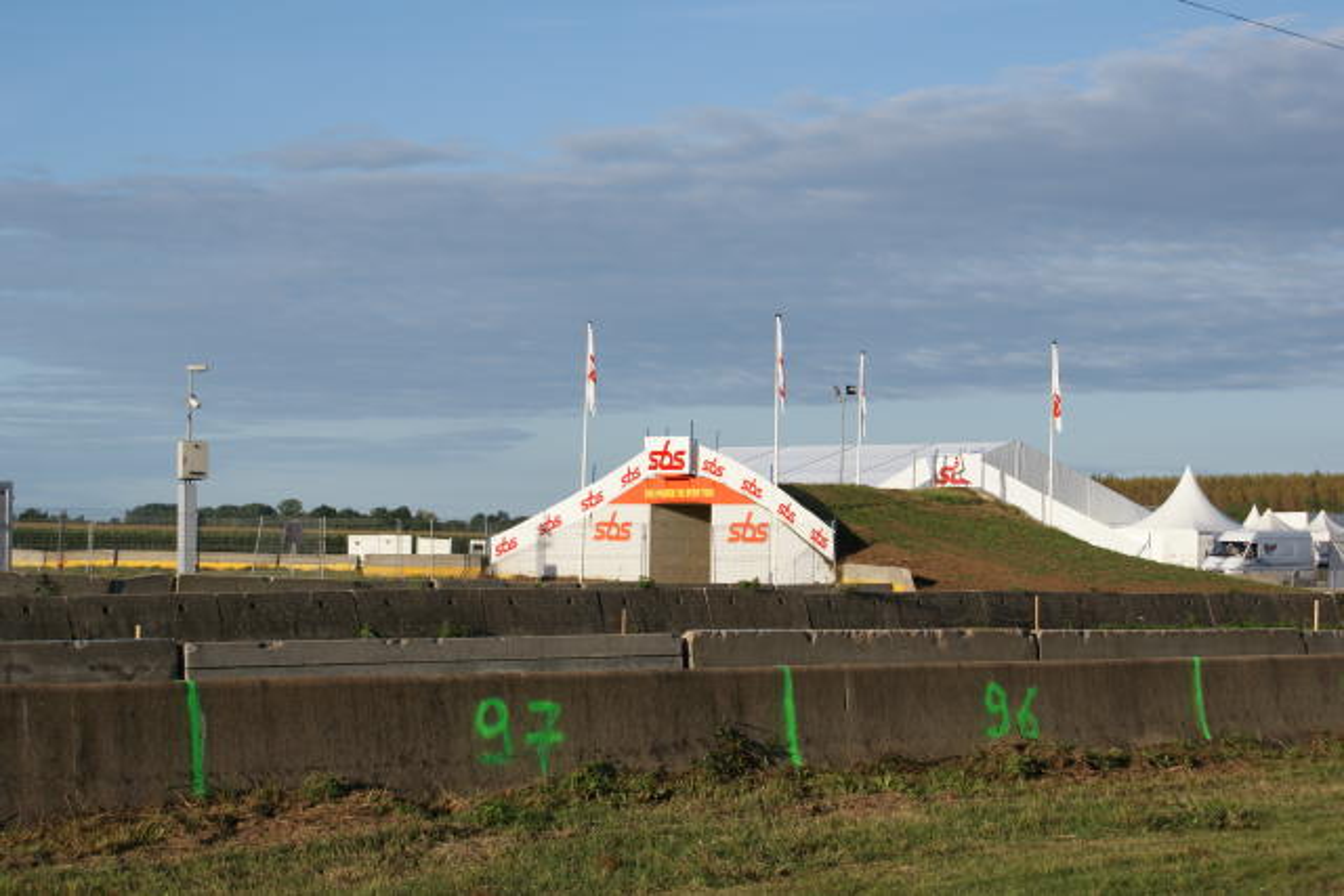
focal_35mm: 75
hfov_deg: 27.0
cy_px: 448
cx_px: 672
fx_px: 2800
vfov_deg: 18.2
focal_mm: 50
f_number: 8
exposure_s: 1/320
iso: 100
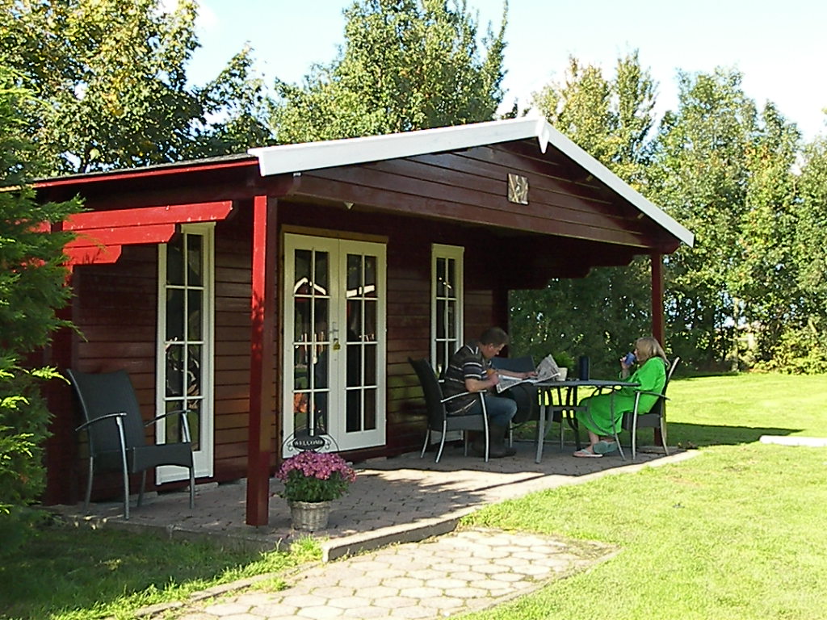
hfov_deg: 38.9
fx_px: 1171
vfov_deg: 29.7
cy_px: 310
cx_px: 414
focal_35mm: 49
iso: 400
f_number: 3.6
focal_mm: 10.2
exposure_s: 1/1250
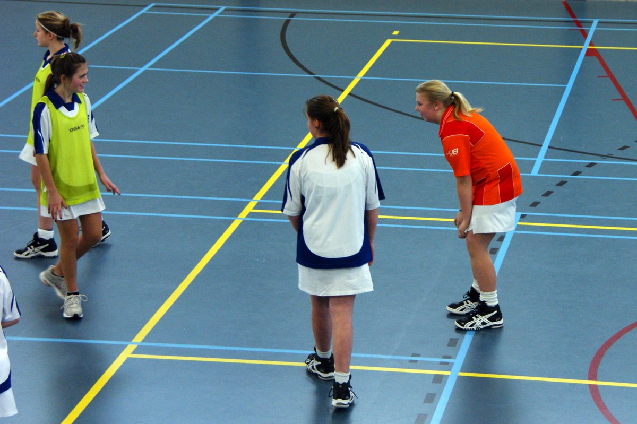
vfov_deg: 15.2
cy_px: 212
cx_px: 318
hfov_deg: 22.6
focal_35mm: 90
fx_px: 1592
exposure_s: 1/100
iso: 800
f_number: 5.6
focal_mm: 60
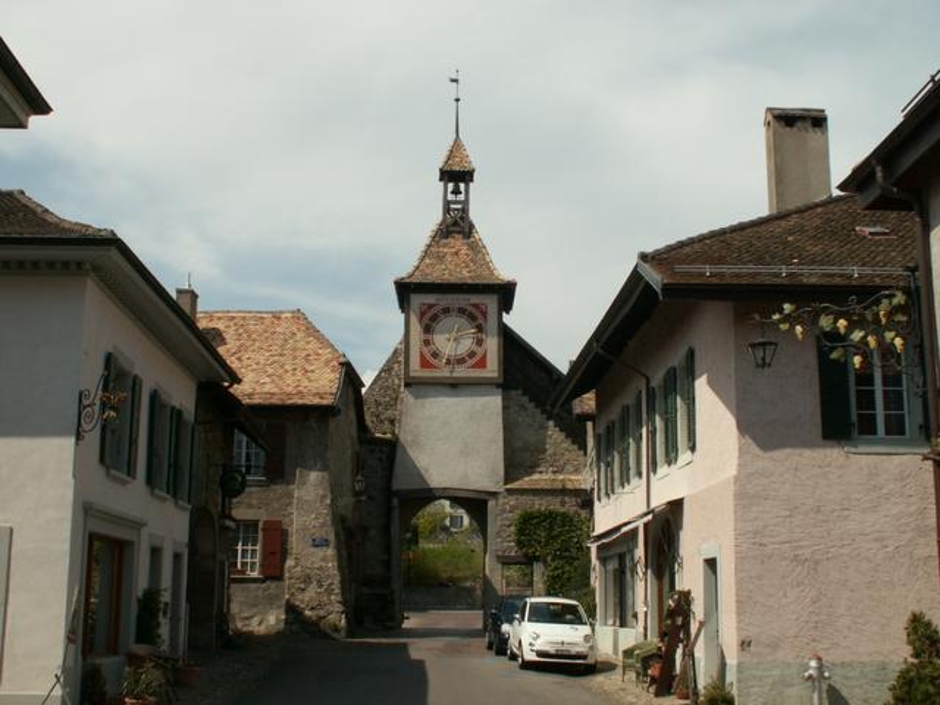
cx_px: 470
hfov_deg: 42.9
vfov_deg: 32.9
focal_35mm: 44
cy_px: 352
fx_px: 1195
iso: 50
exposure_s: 1/250
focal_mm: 7.23
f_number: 8
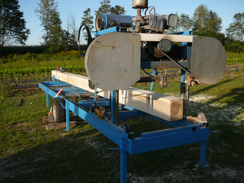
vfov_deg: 40.7
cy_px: 92
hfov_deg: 52.6
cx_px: 122
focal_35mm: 35
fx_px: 247
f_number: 2.8
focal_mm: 5.2
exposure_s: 1/800
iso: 80
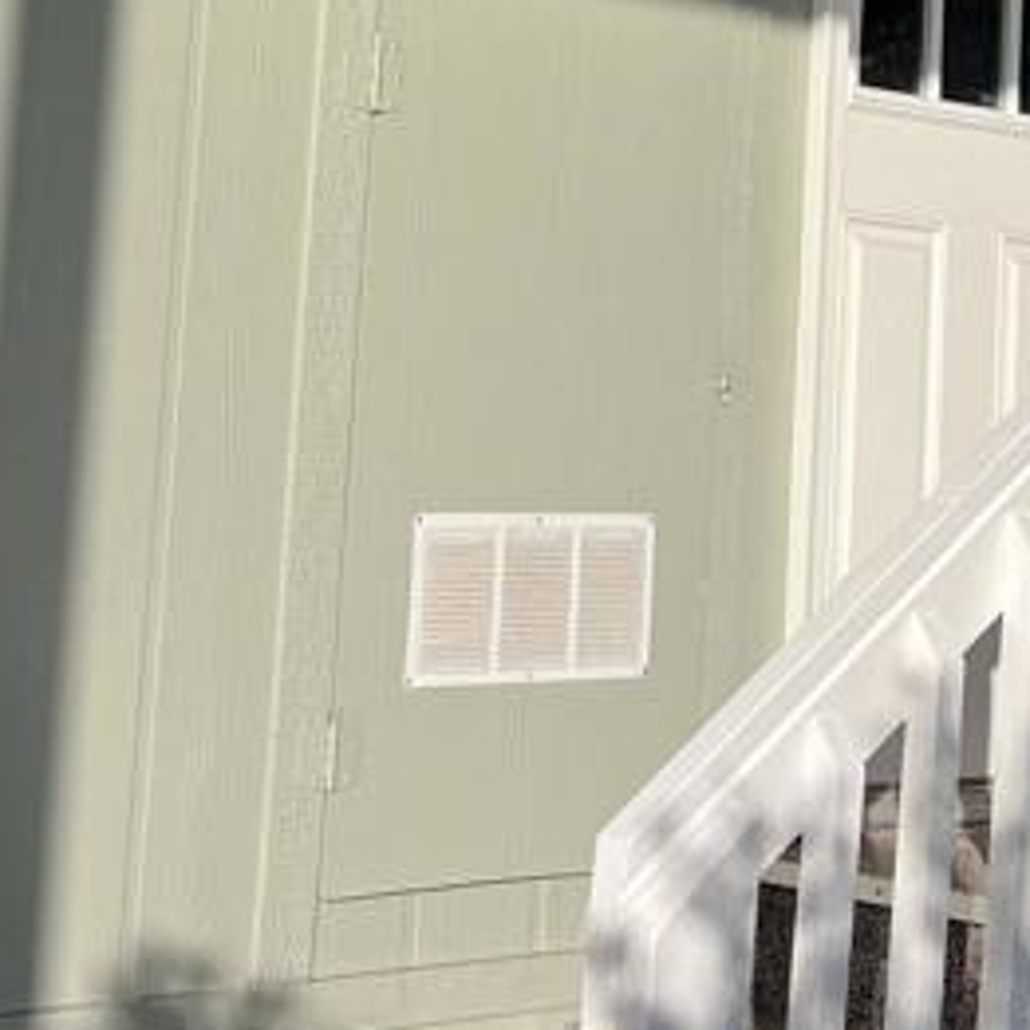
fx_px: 3030
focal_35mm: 90
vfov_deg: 18.8
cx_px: 659
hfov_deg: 19.3
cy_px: 12
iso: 50
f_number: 1.6
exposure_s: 1/3311
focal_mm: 5.1
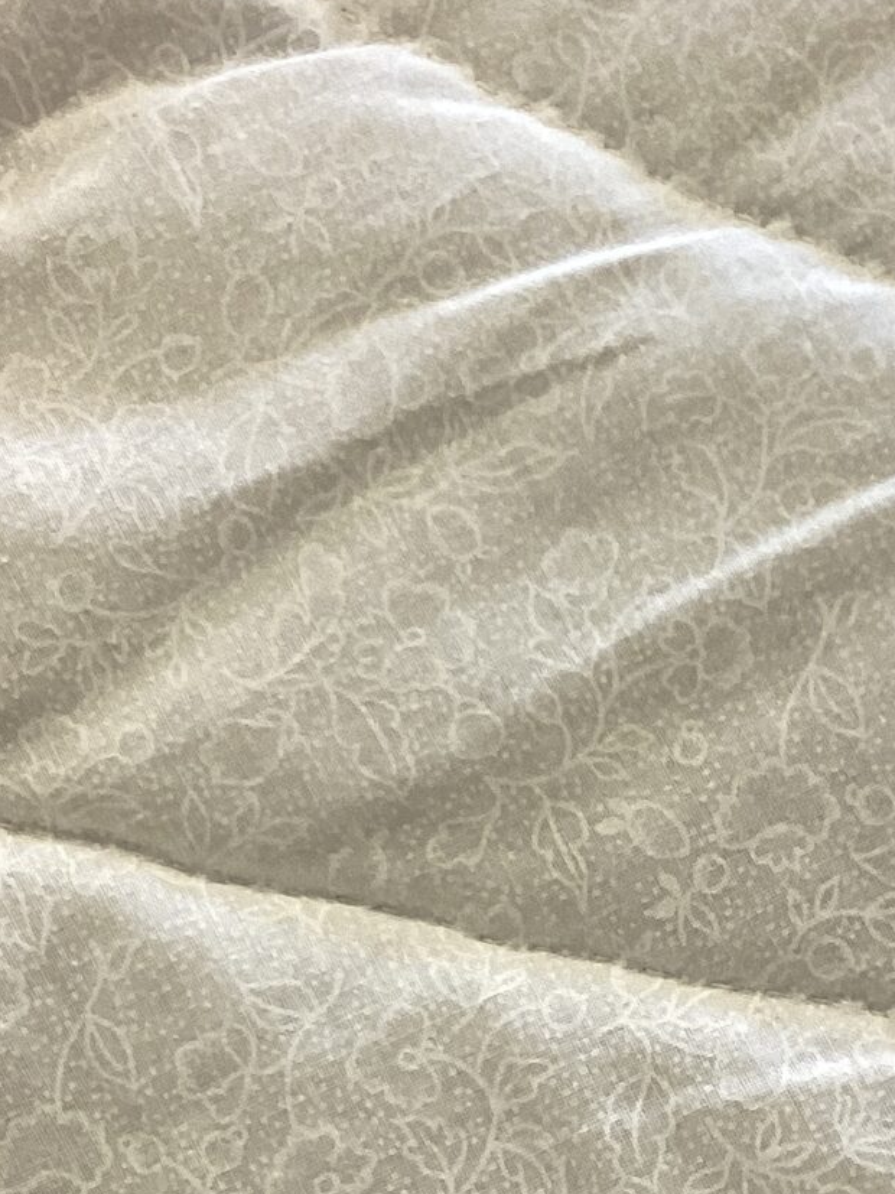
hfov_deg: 15.3
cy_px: 889
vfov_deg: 20.3
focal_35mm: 96
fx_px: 3310
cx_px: 687
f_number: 2.4
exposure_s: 1/50
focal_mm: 3.3
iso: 80
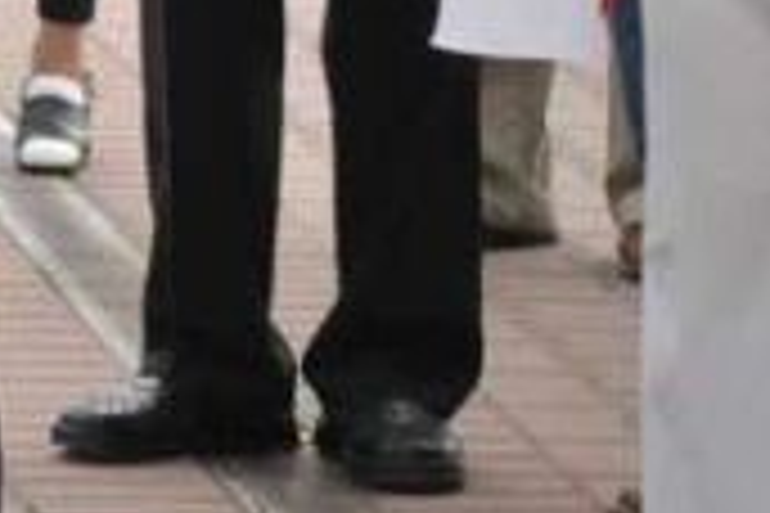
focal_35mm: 508
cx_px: -1067
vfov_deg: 2.7
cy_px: -864
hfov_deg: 4.0
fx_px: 10865
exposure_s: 1/200
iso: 200
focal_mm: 58
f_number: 10
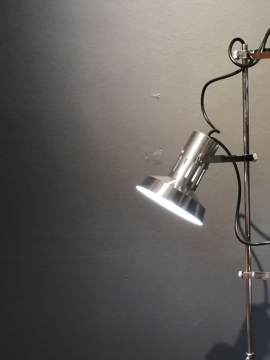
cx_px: 256
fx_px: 593
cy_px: 320
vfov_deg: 32.2
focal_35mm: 57
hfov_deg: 24.7
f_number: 1.8
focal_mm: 3.95
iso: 320
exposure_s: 1/33.3
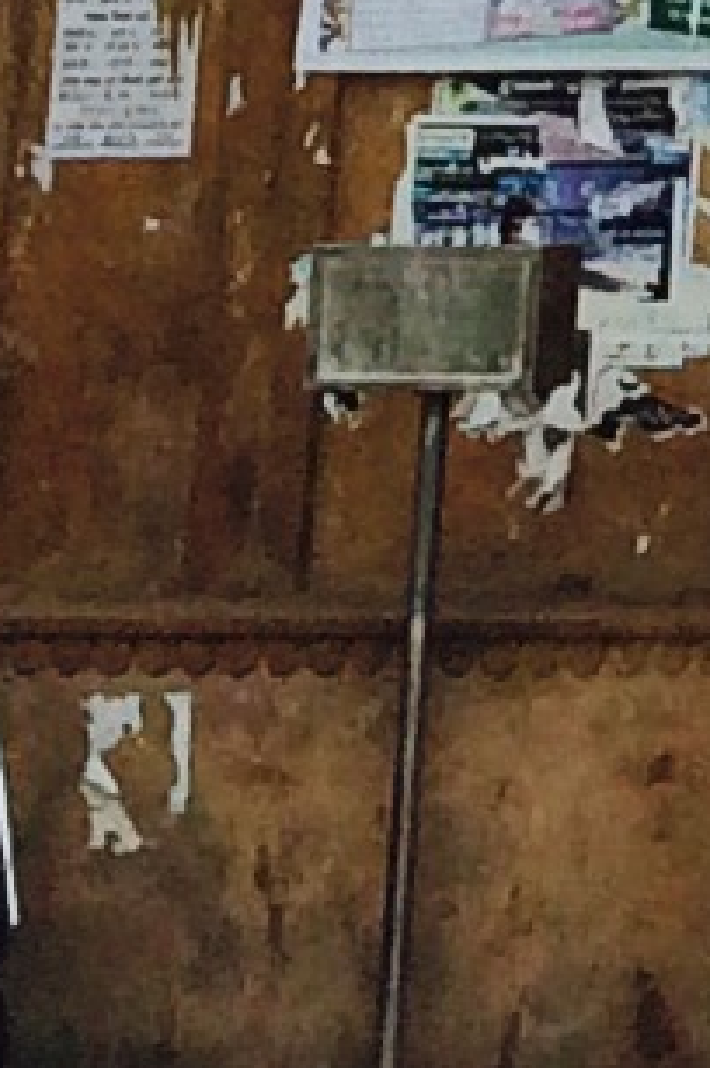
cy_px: -2912
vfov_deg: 5.7
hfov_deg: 4.0
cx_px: 2676
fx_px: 9517
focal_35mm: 321
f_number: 2.2
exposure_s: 1/1520
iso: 32
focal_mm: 4.15
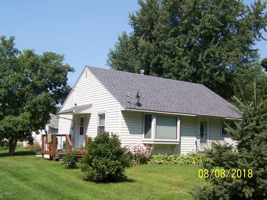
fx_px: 309
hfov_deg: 46.8
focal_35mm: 40
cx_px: 134
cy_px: 100
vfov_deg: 36.0
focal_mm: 6.7
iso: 80
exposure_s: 1/750
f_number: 4
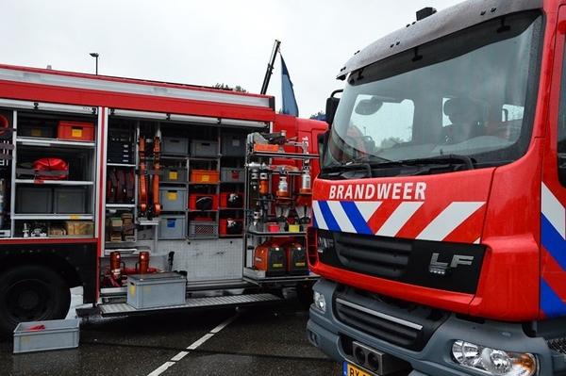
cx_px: 283
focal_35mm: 33
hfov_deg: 57.3
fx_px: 518
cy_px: 188
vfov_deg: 39.9
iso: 3200
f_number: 6.3
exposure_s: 1/1600
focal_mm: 22
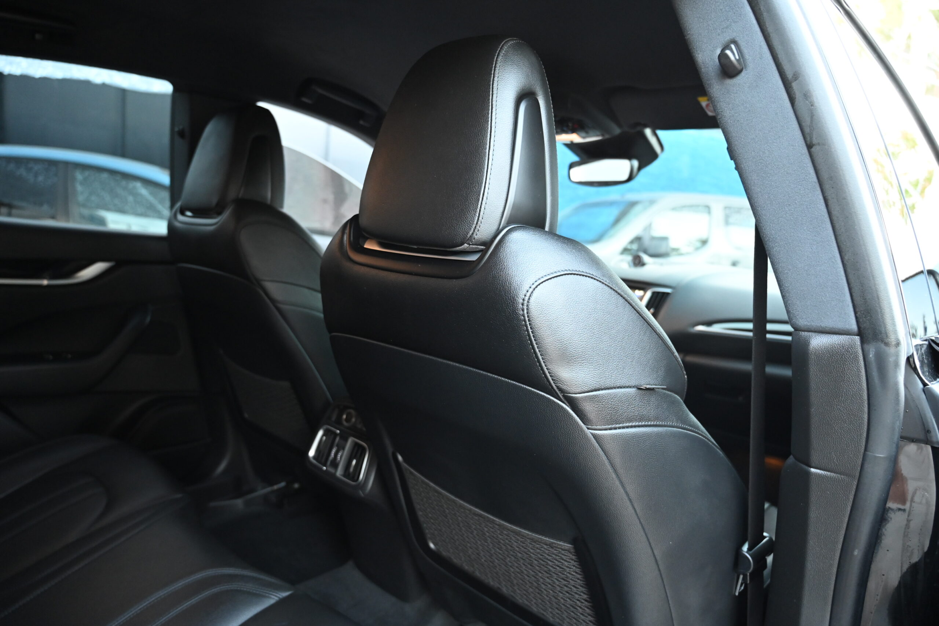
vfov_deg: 53.1
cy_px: 313
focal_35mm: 24
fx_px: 626
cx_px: 470
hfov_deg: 73.7
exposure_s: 1/60
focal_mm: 24
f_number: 4
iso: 4000
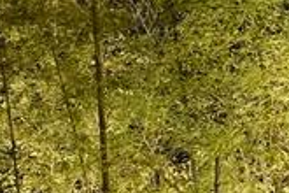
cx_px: 173
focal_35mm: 175
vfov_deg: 7.6
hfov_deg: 11.7
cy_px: 363
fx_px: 1405
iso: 800
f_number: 1.8
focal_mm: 8.8
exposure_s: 1/10
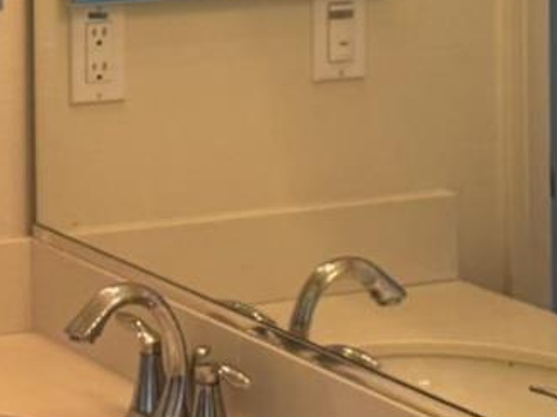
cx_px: -196
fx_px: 2428
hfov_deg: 12.6
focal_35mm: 151
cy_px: -135
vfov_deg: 9.6
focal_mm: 6.76
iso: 125
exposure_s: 1/120
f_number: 1.78
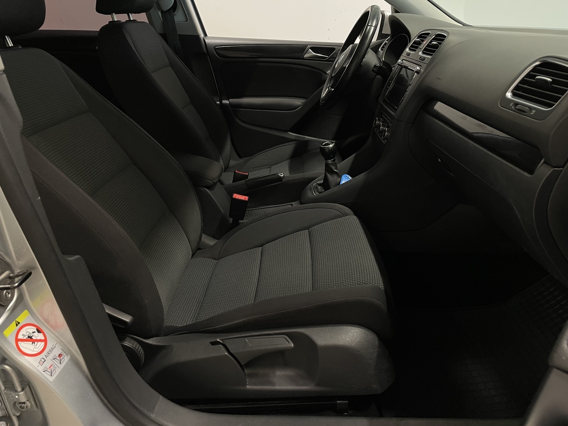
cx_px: 284
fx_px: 427
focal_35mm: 26
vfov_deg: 53.1
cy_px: 213
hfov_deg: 67.3
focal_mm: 4.2
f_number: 1.6
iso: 125
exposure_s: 1/50
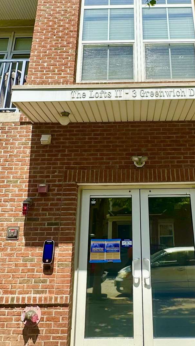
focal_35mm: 33
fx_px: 303
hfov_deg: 35.3
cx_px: 129
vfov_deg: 57.7
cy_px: 107
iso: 50
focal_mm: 2.22
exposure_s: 1/1506
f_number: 2.2
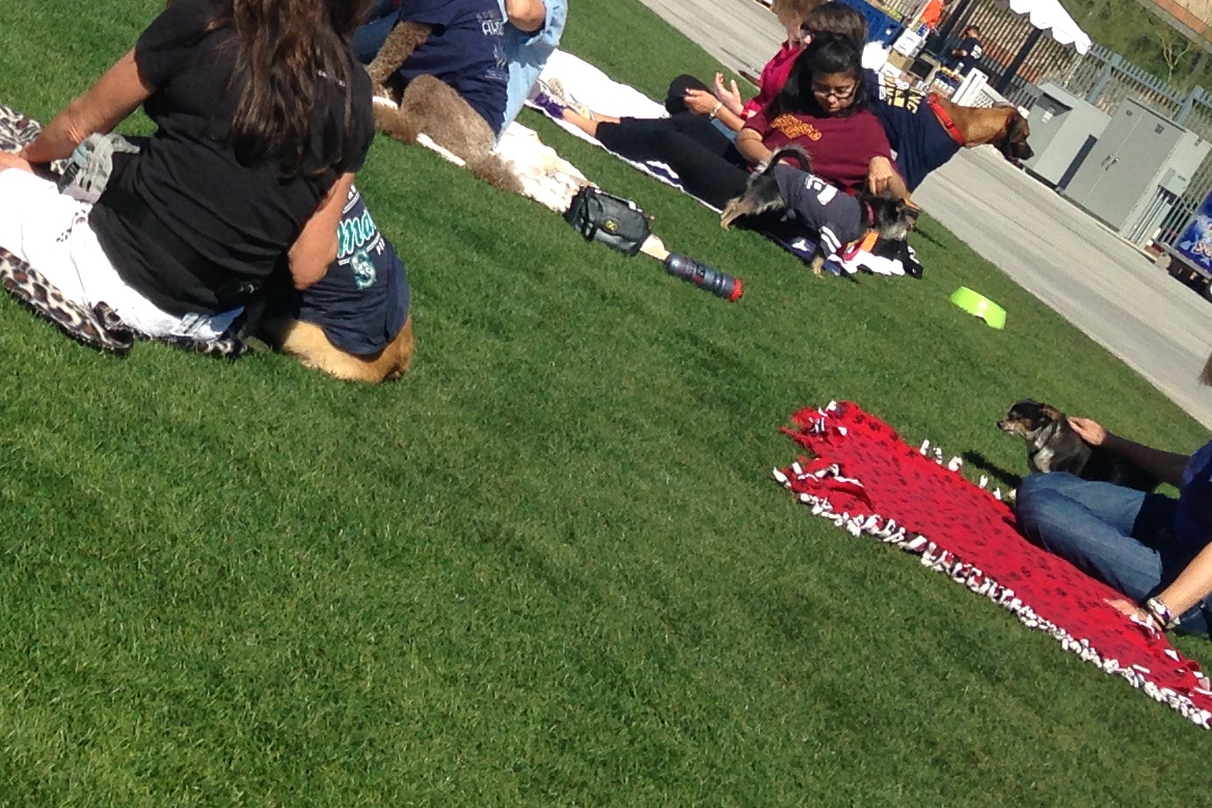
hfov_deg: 20.9
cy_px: -257
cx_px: 168
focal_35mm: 96
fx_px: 3232
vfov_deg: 13.7
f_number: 2.4
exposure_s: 1/2088
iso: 50
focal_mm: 4.12
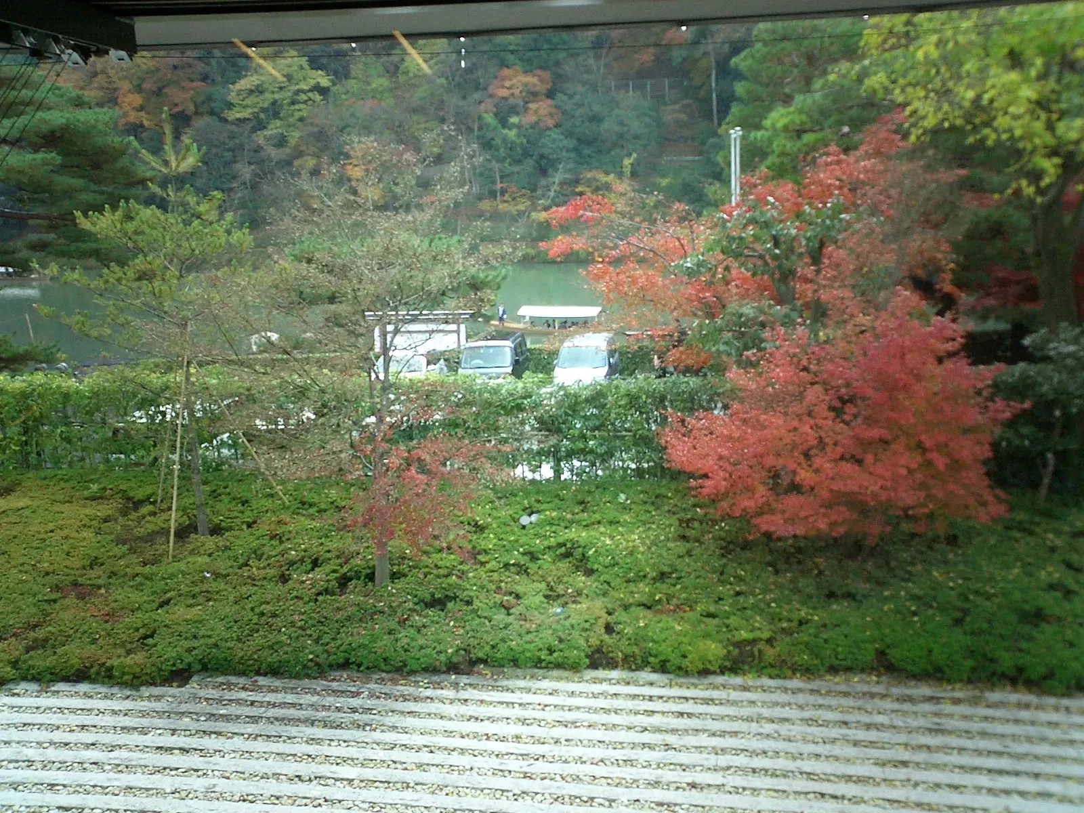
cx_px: 542
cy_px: 406
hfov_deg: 50.1
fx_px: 1159
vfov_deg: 38.7
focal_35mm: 37
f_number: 3.5
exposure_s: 1/80
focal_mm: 5.6
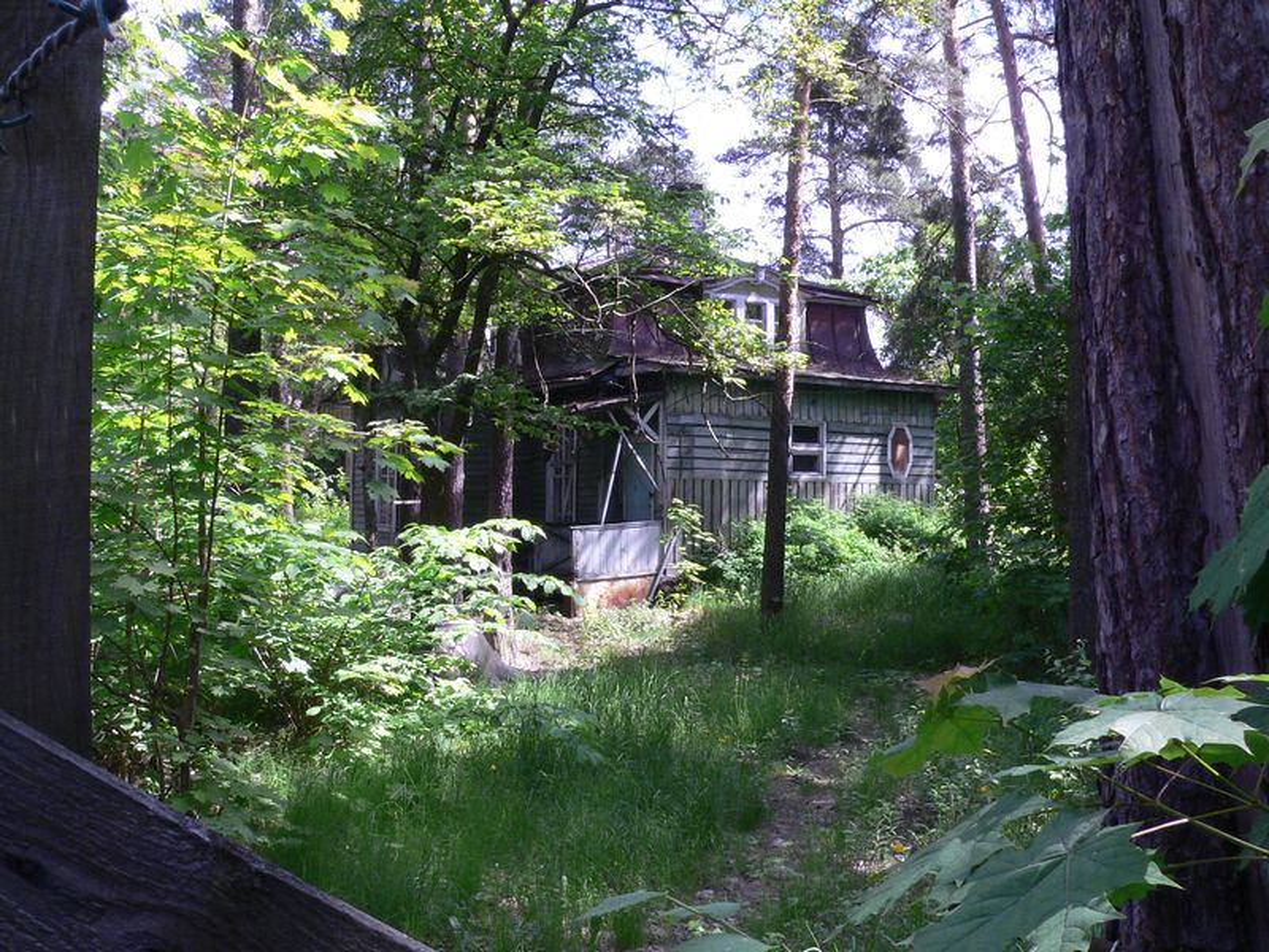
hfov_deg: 51.4
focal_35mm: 36
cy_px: 476
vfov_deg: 39.7
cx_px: 634
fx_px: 1320
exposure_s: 1/40
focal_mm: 6
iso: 100
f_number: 8
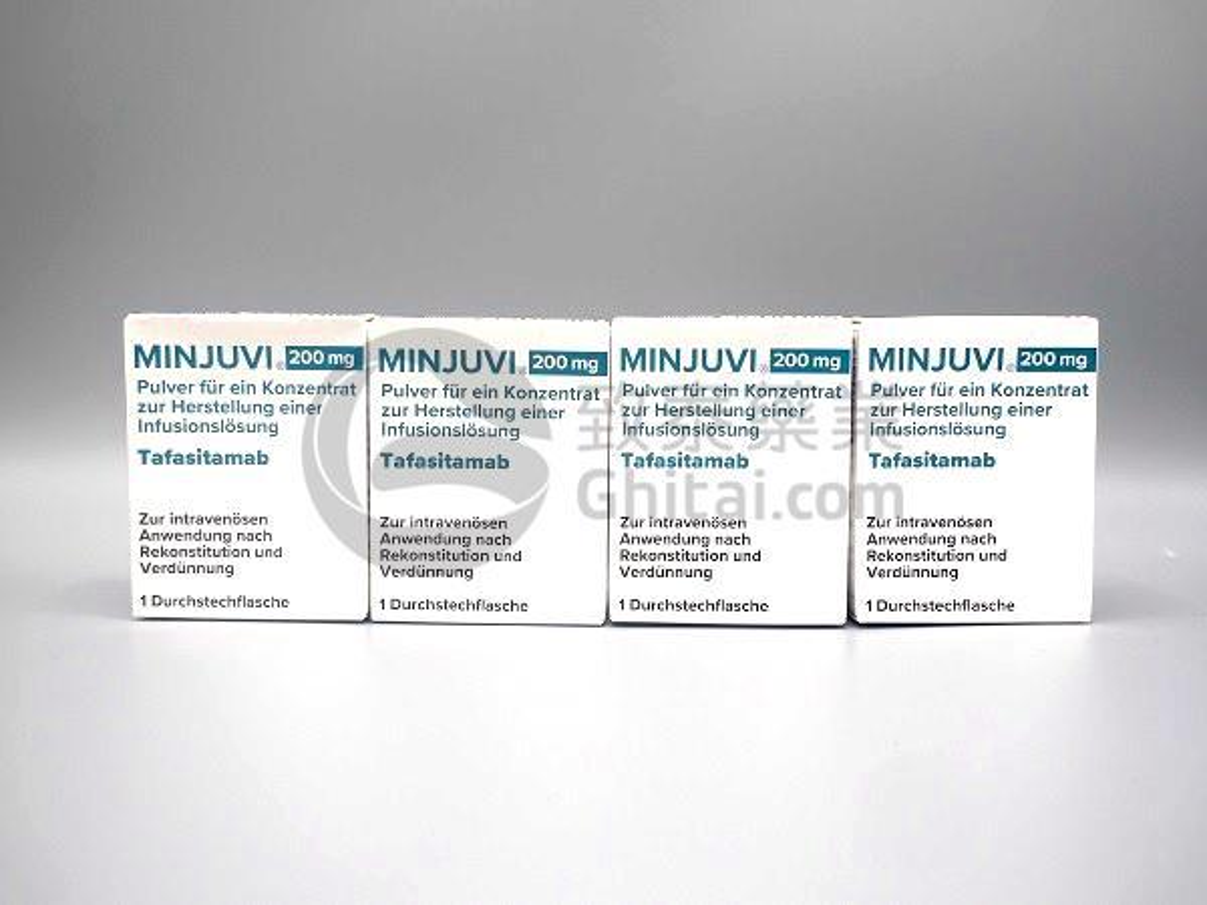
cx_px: 604
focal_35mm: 35
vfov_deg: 40.7
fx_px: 1220
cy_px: 452
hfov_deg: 52.6
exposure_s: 1/200
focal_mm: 7.4
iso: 80
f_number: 2.8
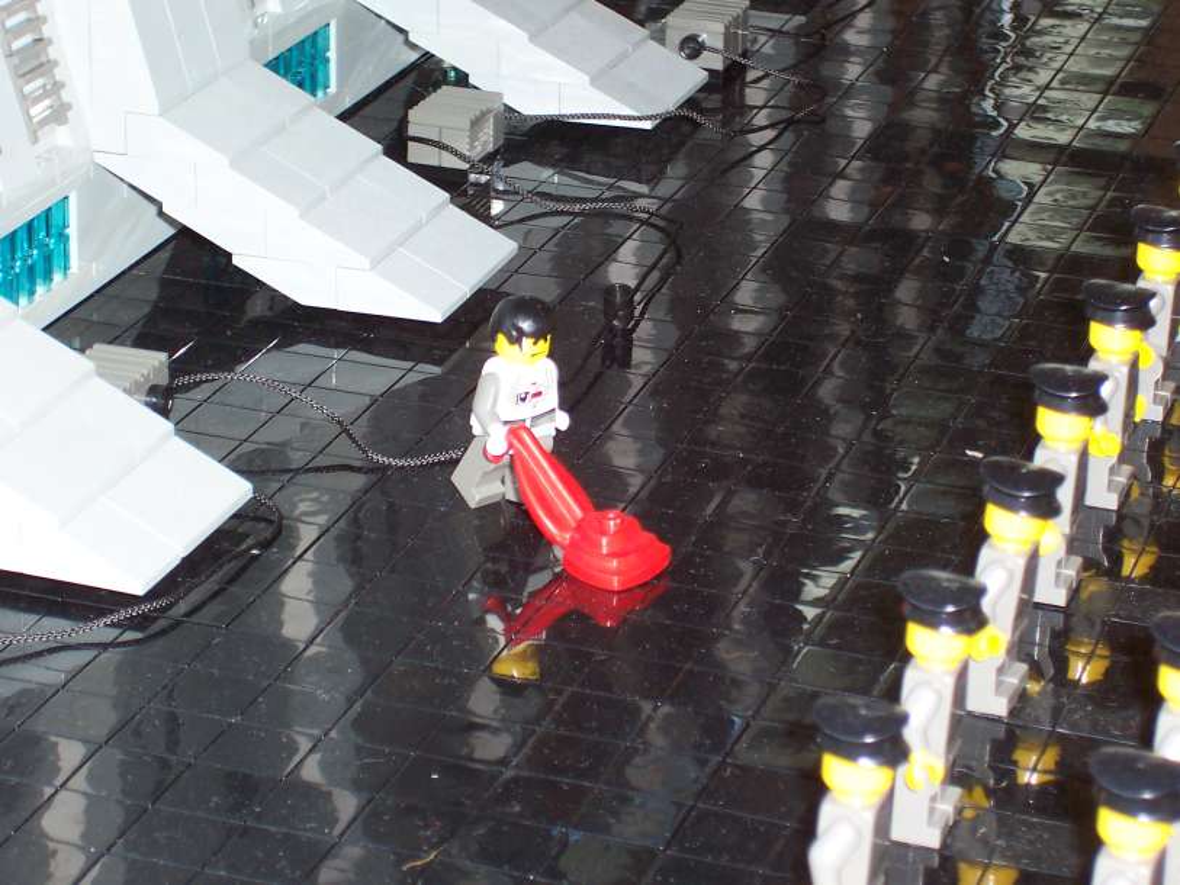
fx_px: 3784
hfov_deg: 17.7
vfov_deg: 13.3
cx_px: 590
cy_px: 442
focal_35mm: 111
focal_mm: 16.8
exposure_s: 1/90
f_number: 4.8
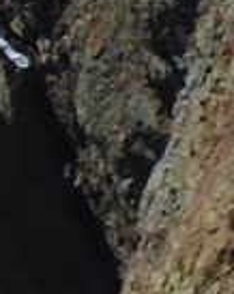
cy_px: -185
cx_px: 972
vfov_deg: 9.8
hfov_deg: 6.4
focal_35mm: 190
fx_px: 1650
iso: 100
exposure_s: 1/250
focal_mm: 4.6
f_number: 8
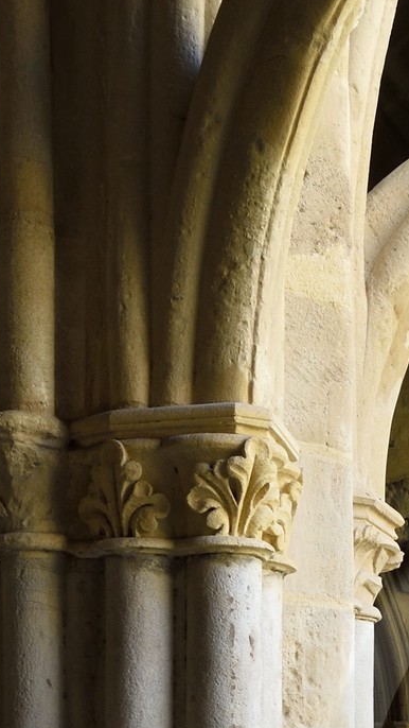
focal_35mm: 110
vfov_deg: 18.4
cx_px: 798
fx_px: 2120
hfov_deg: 10.2
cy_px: 875
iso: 800
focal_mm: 30
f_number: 11
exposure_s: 1/60
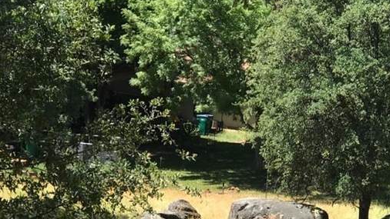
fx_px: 1624
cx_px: 308
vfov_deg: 7.7
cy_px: 206
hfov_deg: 13.6
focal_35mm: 157
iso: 20
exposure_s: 1/381
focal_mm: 6.6
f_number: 2.8
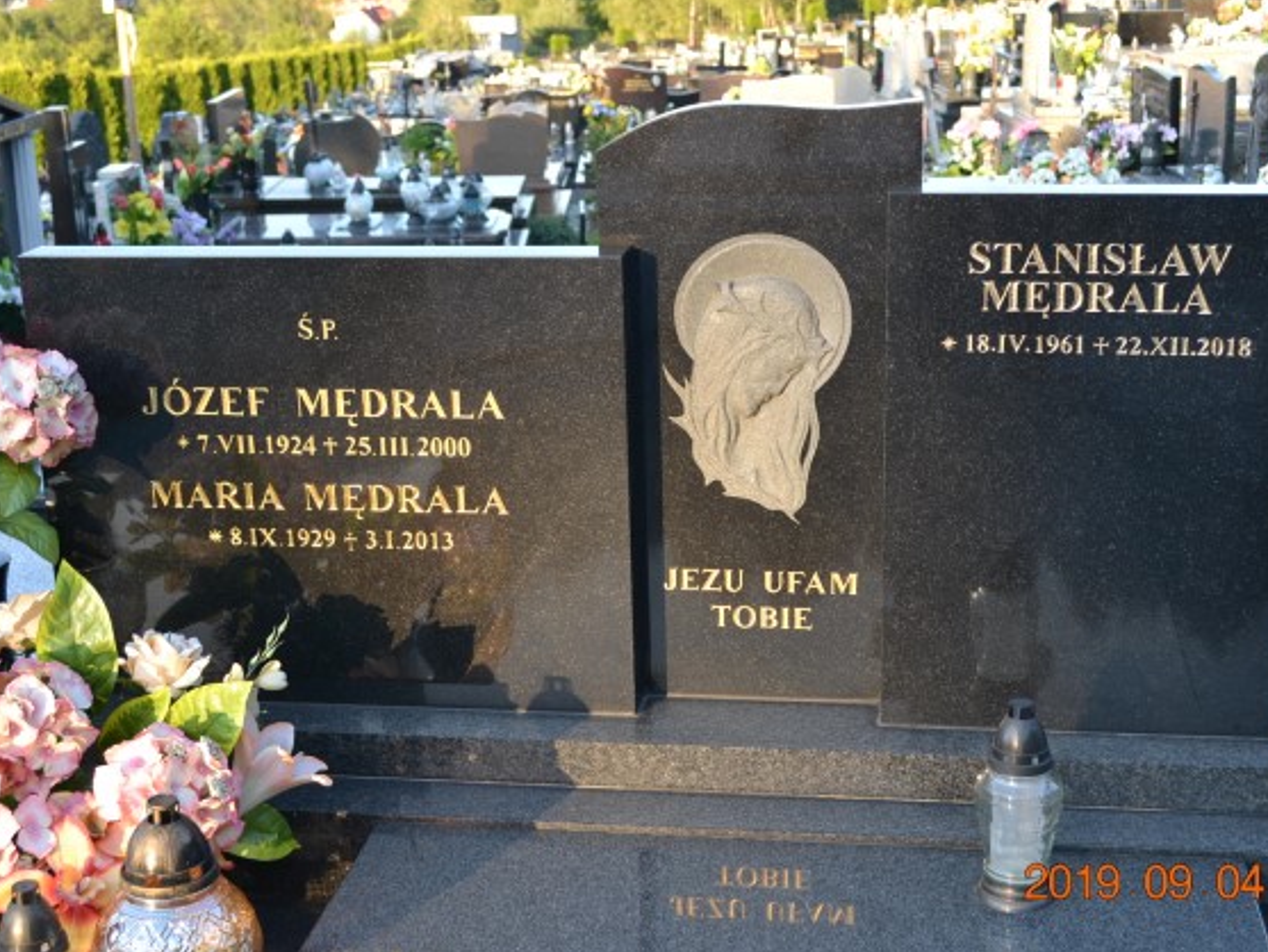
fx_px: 1942
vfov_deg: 27.5
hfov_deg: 36.2
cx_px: 674
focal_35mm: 53
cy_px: 470
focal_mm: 32
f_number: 5.6
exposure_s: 1/125
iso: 360
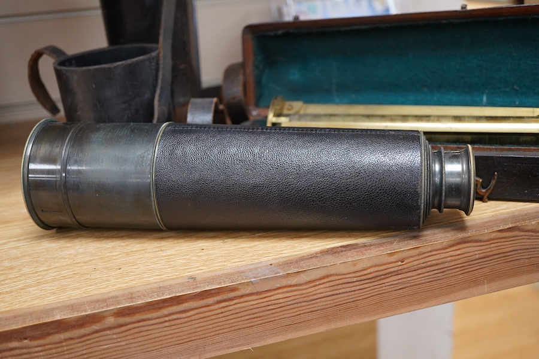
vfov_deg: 29.9
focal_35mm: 45
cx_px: 270
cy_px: 180
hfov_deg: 43.6
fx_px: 674
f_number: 3.5
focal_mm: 30
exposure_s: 1/125
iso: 1250
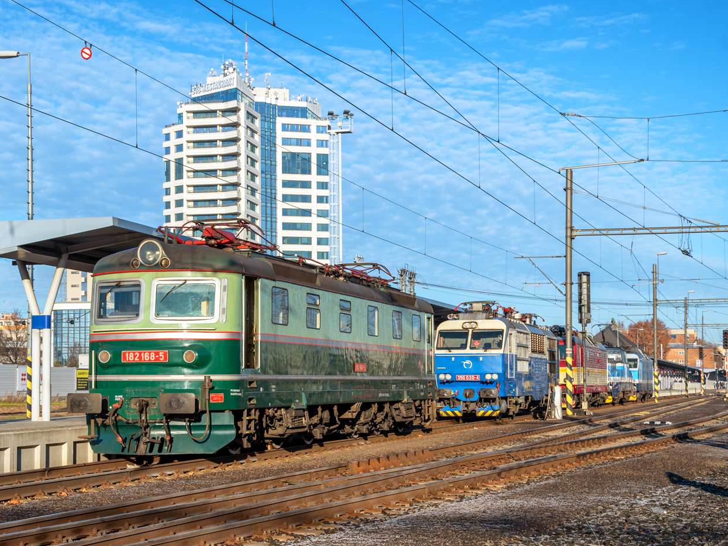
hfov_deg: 30.7
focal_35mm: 63
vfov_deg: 23.3
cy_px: 256
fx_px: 1325
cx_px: 305
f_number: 8
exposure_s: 1/640
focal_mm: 34
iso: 125
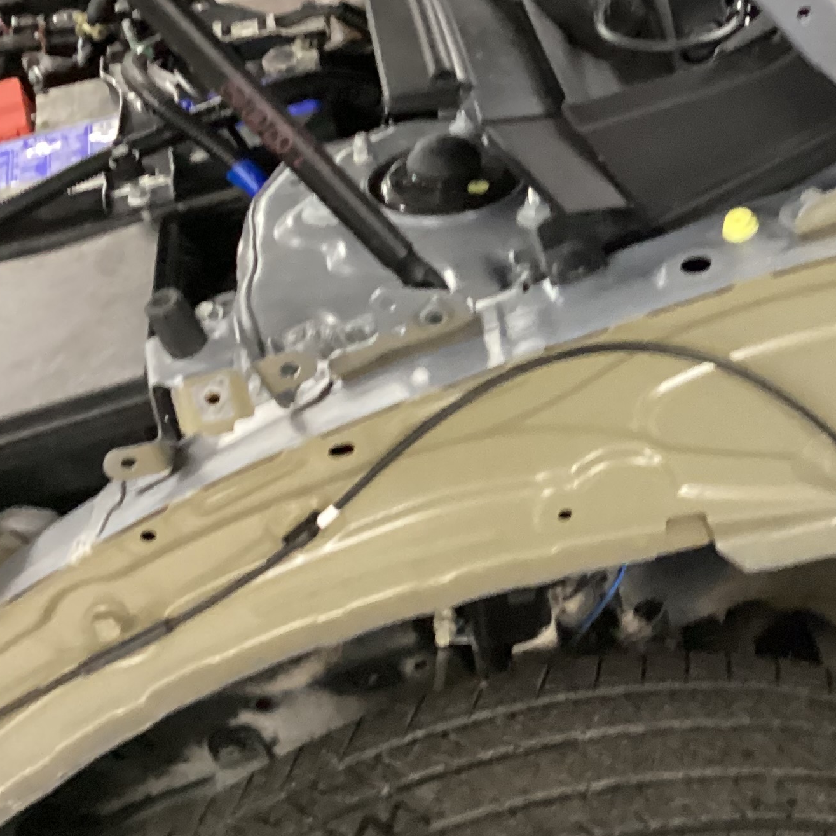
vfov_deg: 25.4
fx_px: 1858
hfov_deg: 24.4
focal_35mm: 68
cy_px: 408
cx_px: 795
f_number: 2.4
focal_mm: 3.3
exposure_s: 1/24
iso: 640
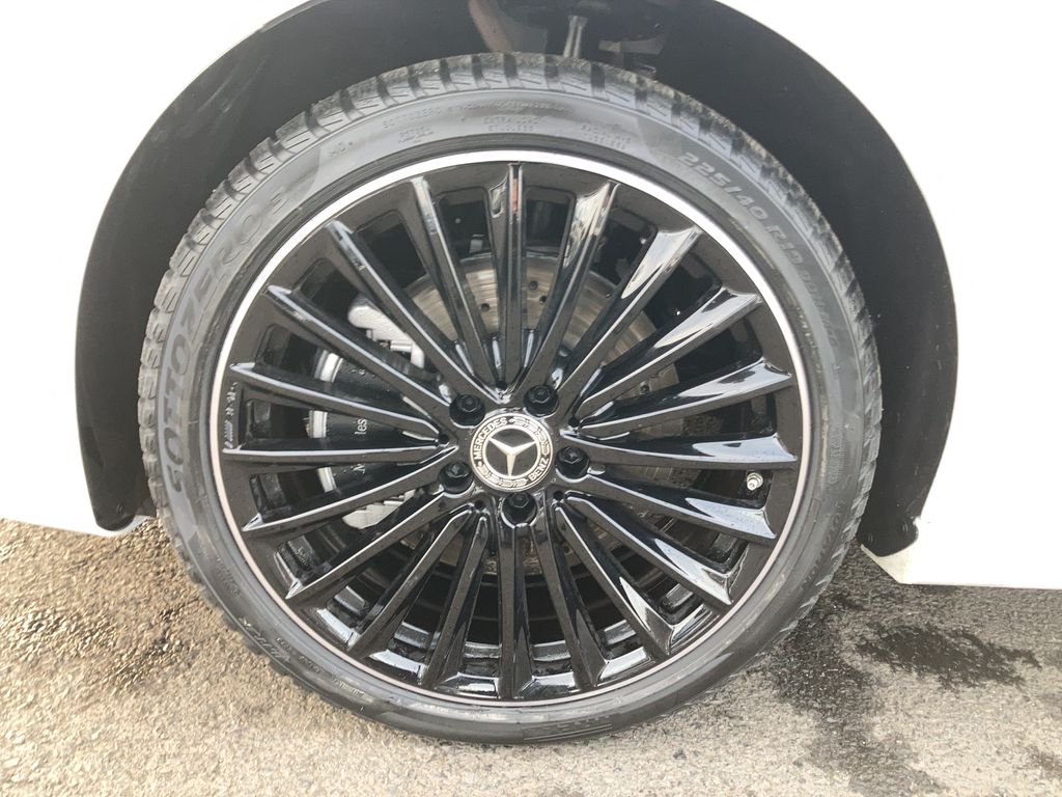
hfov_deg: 63.4
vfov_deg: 49.7
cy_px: 398
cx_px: 531
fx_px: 859
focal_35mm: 28
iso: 80
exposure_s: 1/30
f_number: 1.8
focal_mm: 3.99
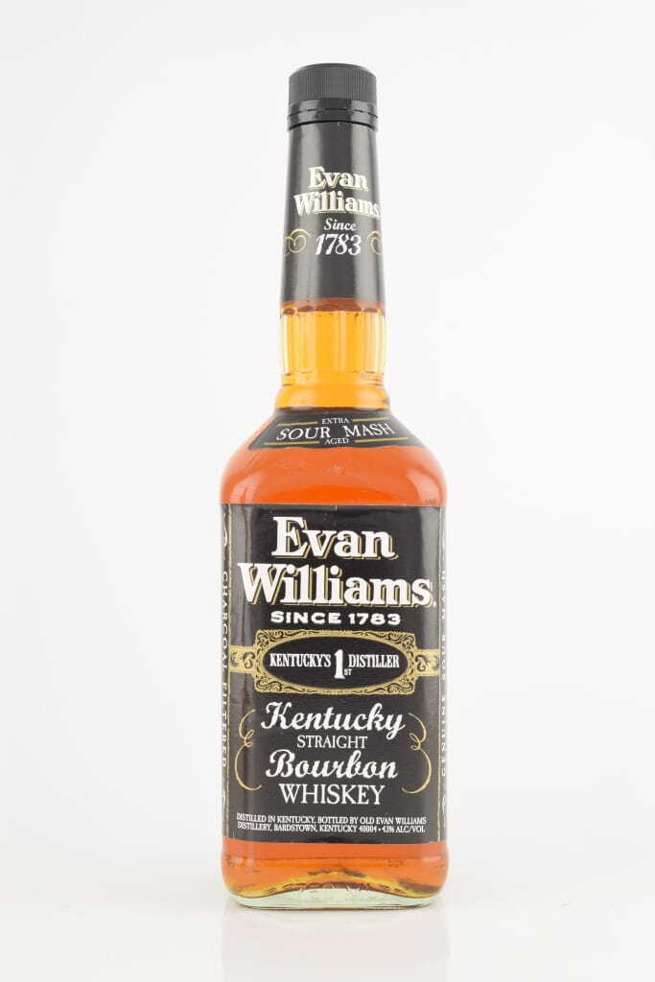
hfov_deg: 22.6
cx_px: 328
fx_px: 1637
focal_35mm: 60
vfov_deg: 33.4
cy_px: 491
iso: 100
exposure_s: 1/15
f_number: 8
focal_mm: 40
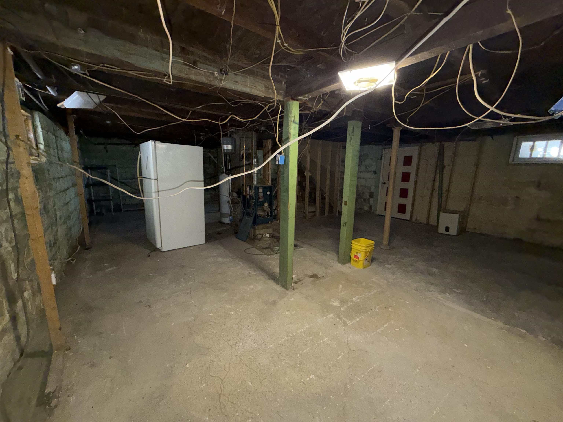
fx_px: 228
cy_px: 211
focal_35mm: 14
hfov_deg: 102.1
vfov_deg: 85.7
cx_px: 282
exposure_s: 1/30
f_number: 2.2
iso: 320
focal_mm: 2.22
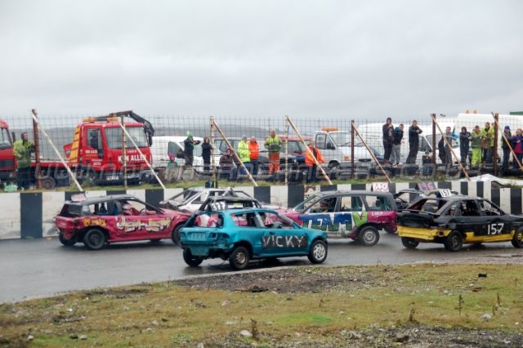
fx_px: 1416
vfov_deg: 14.0
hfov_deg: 20.9
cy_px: 174
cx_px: 262
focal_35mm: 98
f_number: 5.3
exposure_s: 1/500
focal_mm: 65
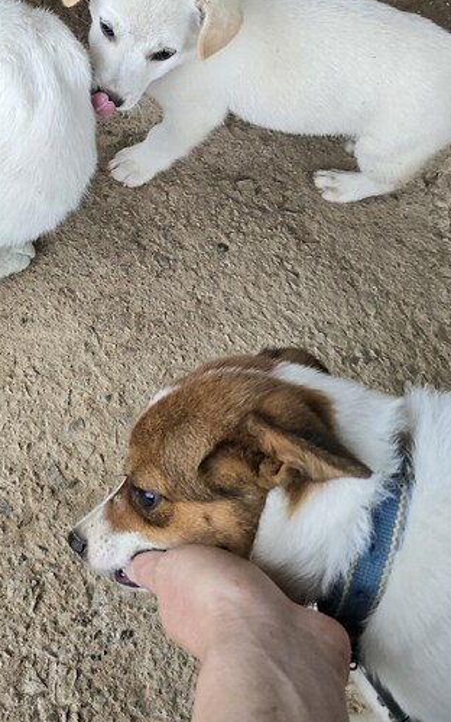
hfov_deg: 28.6
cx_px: 90
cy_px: 250
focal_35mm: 44
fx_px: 865
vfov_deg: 44.7
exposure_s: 1/180
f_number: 1.7
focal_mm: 6.3
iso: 160
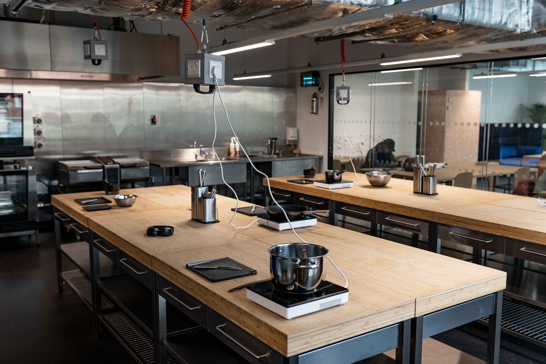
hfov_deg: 54.4
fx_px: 531
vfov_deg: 37.9
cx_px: 273
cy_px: 182
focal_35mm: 35
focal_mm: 35
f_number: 3.5
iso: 2000
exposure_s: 1/50
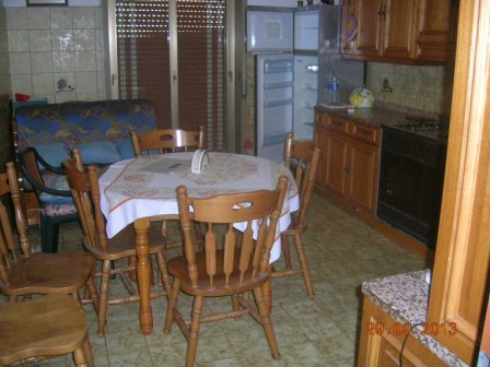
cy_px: 184
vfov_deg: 40.7
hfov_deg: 52.6
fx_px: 495
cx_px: 245
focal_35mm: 35
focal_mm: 5.4
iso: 200
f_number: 2.8
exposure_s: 1/60.1
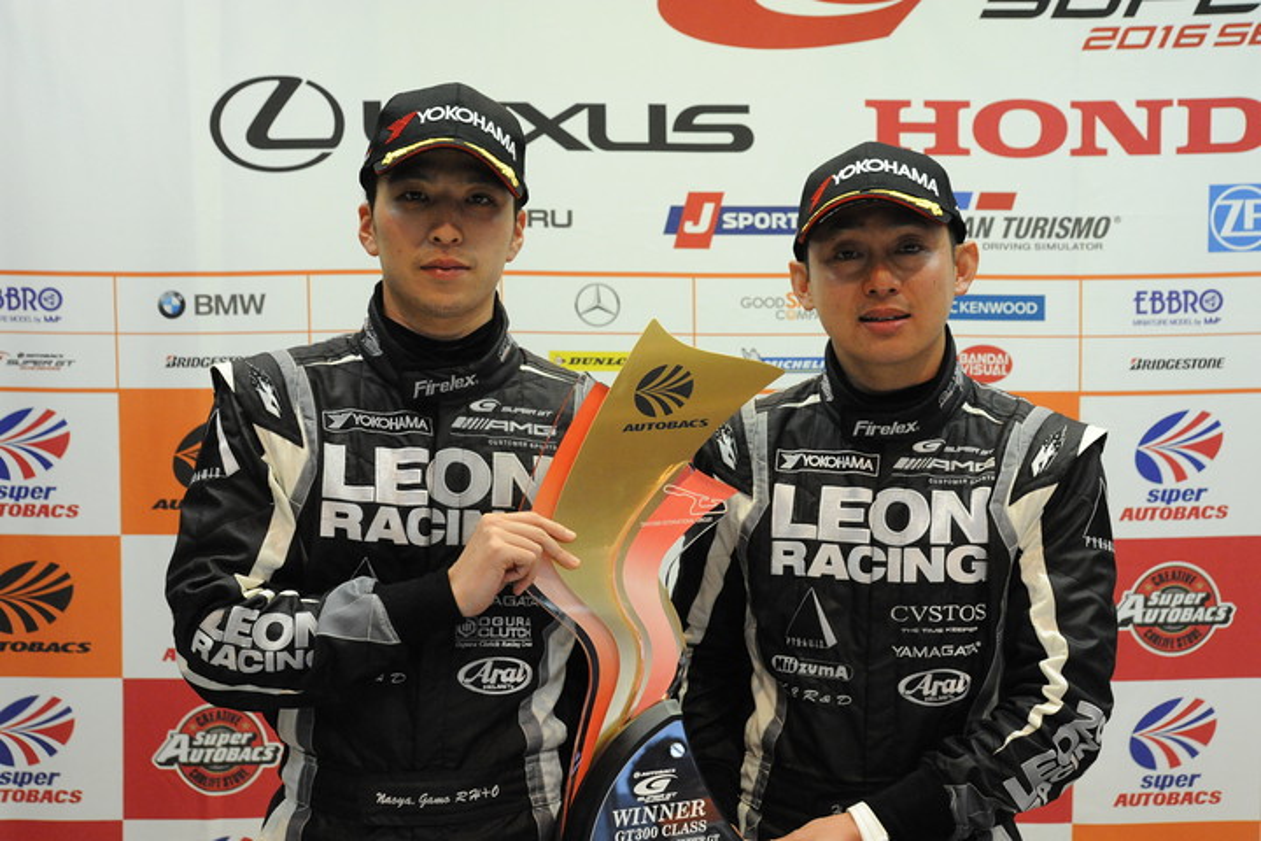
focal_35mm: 48
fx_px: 1681
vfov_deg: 28.1
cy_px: 420
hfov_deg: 41.1
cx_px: 630
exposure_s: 1/125
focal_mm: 48
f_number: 5.6
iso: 6400
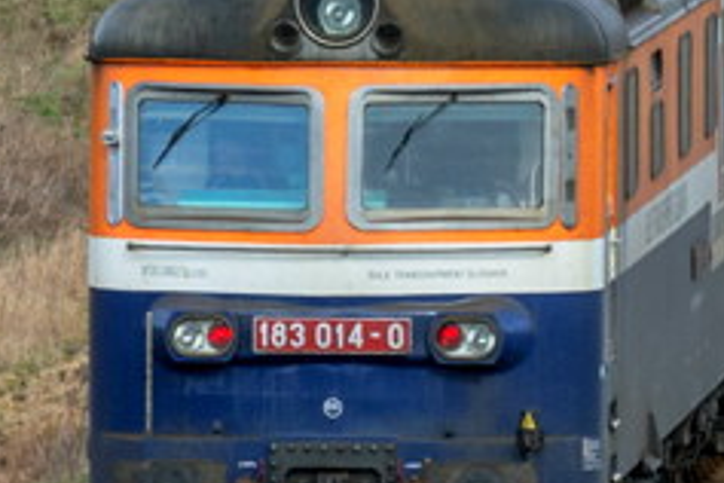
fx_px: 17282
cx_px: 202
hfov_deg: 2.4
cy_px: -430
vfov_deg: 1.6
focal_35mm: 859
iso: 125
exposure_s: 1/400
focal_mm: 85
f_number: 8
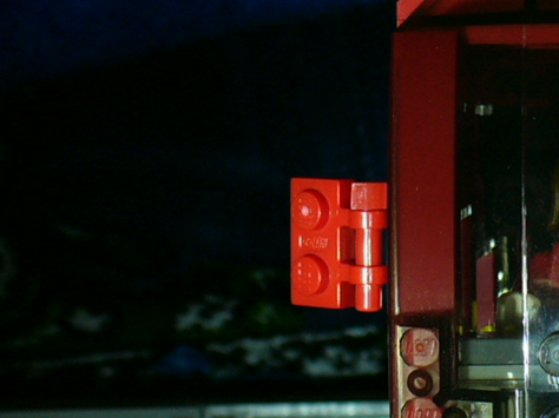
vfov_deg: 14.8
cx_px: 588
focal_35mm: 100
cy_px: 161
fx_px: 1614
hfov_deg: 19.0
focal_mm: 6.1
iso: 80
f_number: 2.8
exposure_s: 3.2
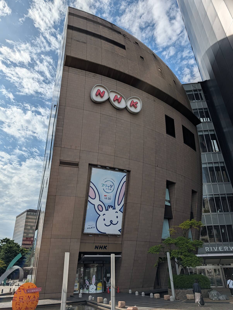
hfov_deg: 56.9
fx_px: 215
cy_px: 155
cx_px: 116
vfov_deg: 71.5
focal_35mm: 24
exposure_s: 1/3289
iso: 20
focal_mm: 6.9
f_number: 1.68
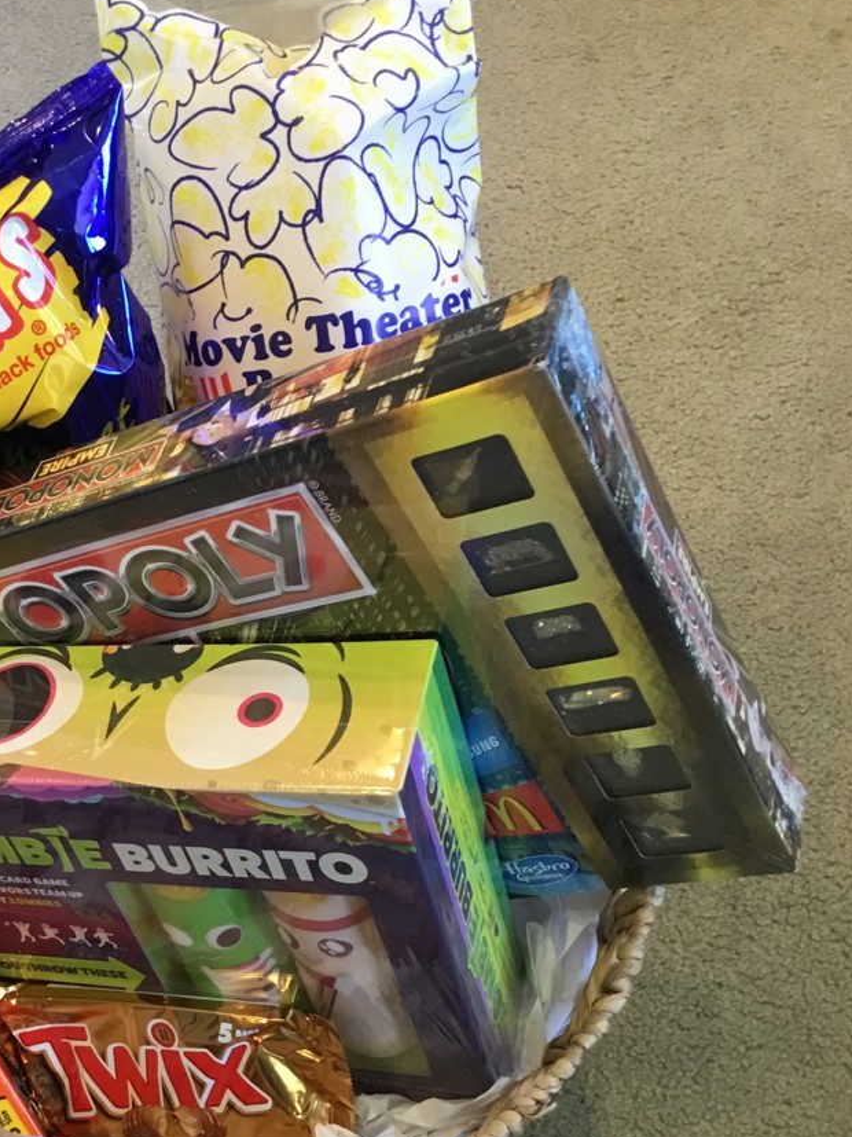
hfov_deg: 31.7
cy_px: 716
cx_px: 243
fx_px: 1477
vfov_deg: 41.7
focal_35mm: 45
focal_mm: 3.3
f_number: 2.4
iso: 125
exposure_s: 1/30
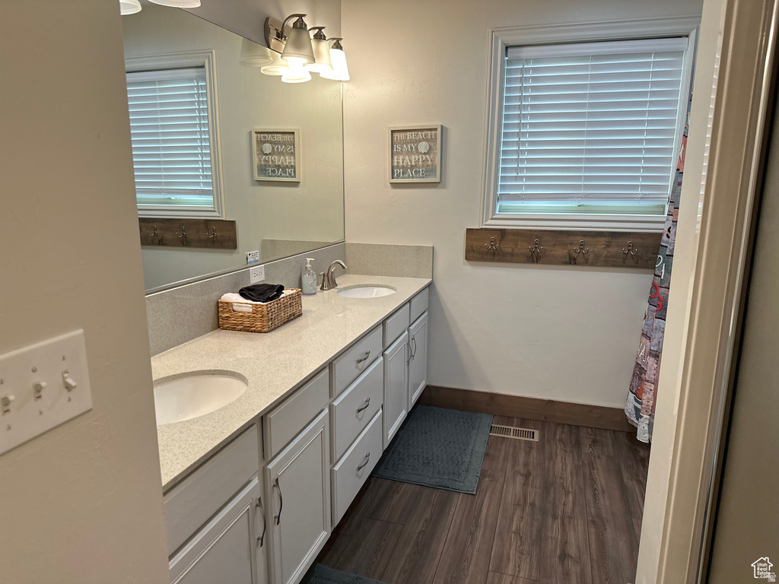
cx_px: 390
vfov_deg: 56.8
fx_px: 540
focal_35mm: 24
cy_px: 292
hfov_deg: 71.6
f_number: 1.78
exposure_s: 1/120
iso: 200
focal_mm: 6.86
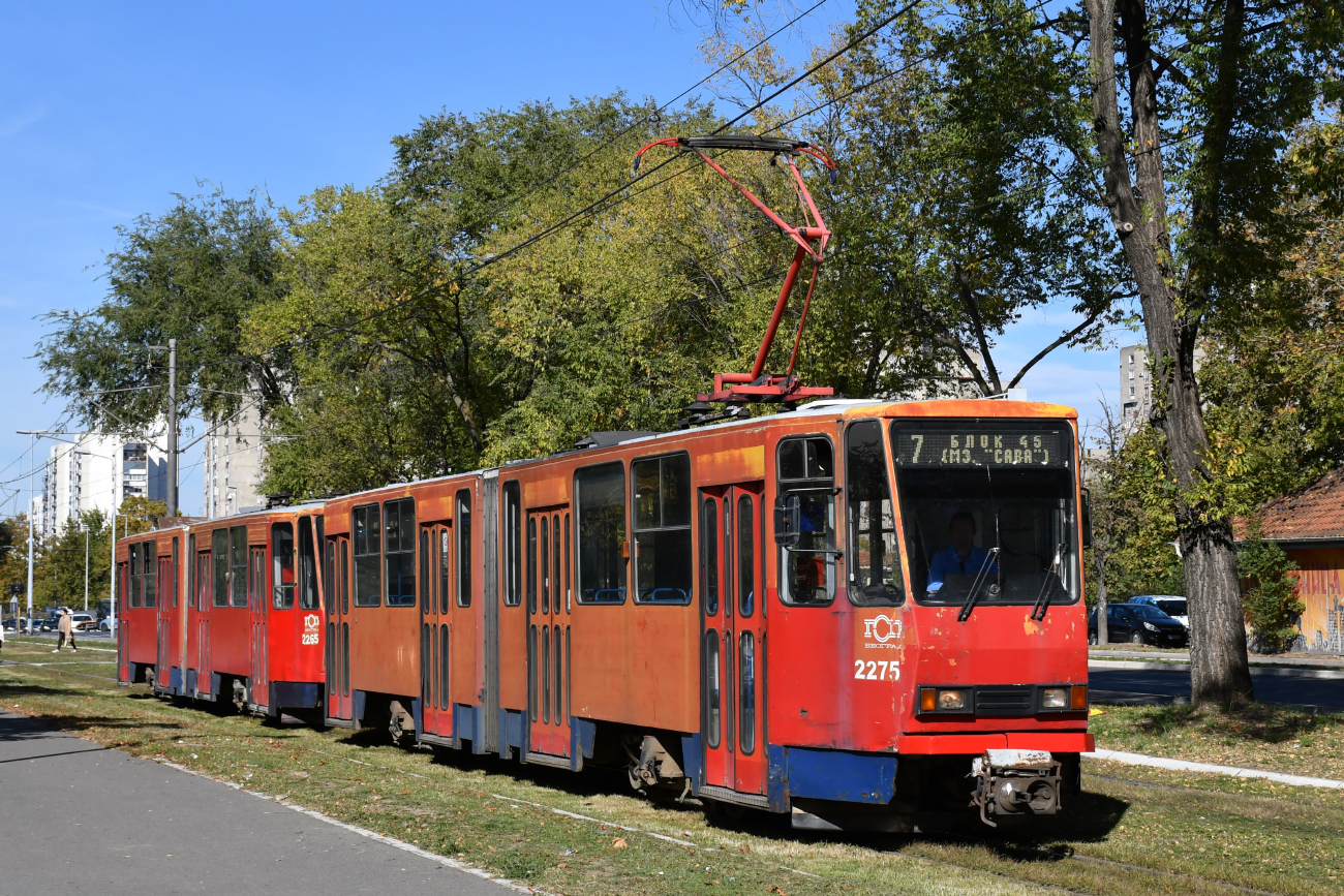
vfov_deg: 22.6
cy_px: 448
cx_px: 672
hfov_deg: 33.4
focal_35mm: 60
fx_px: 2240
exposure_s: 1/833
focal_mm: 40
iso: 200
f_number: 8
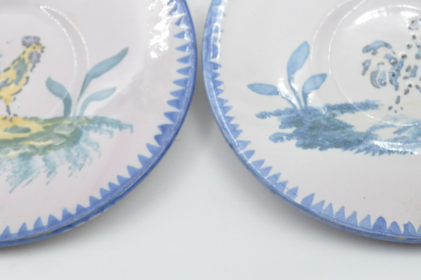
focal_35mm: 115
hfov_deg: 17.8
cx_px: 183
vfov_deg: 11.7
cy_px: -34
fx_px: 1343
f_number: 5.6
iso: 3200
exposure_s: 1/4000
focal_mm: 34
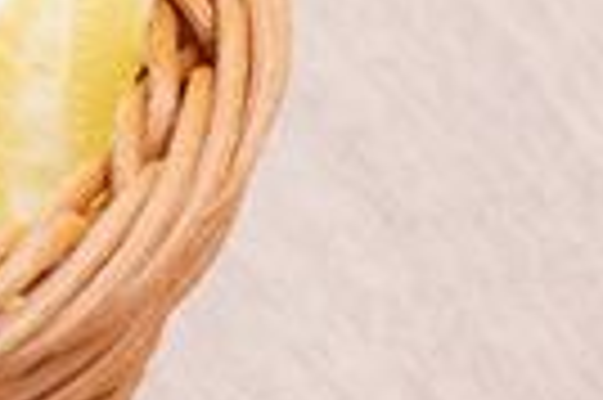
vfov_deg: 1.5
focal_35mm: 908
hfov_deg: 2.3
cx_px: -698
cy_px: 97
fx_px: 15194
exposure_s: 1/250
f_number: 8
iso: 800
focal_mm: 135
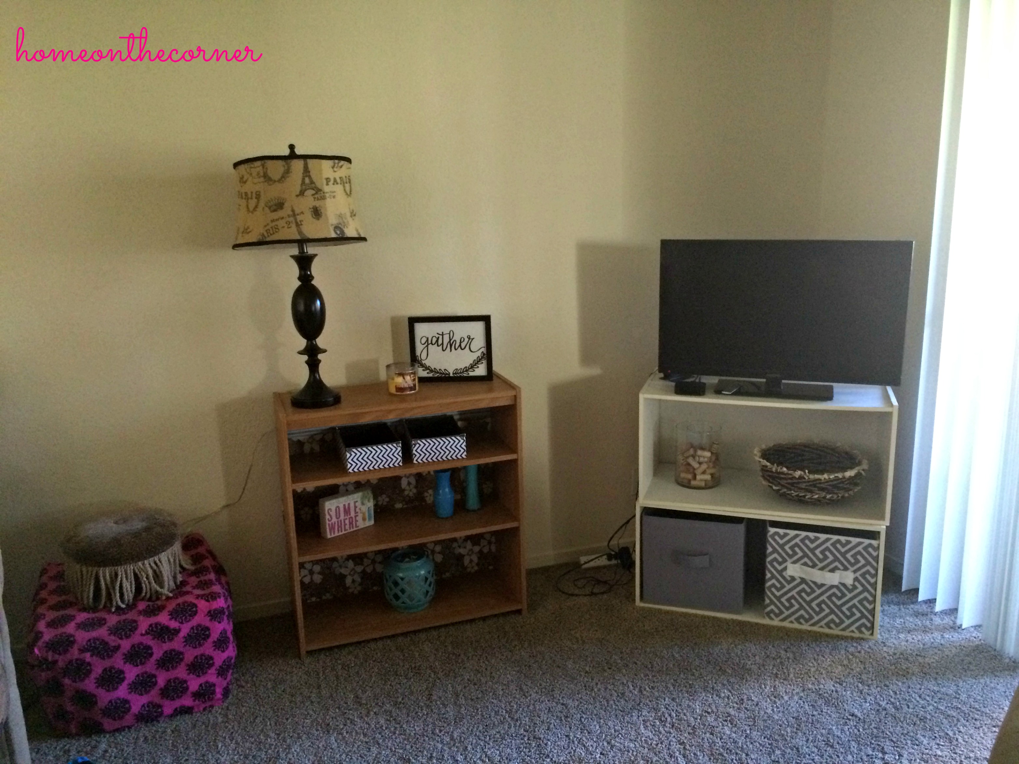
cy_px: 382
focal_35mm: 29
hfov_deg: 61.7
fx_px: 854
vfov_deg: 48.2
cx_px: 510
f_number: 2.2
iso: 320
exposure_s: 1/17
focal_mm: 4.15
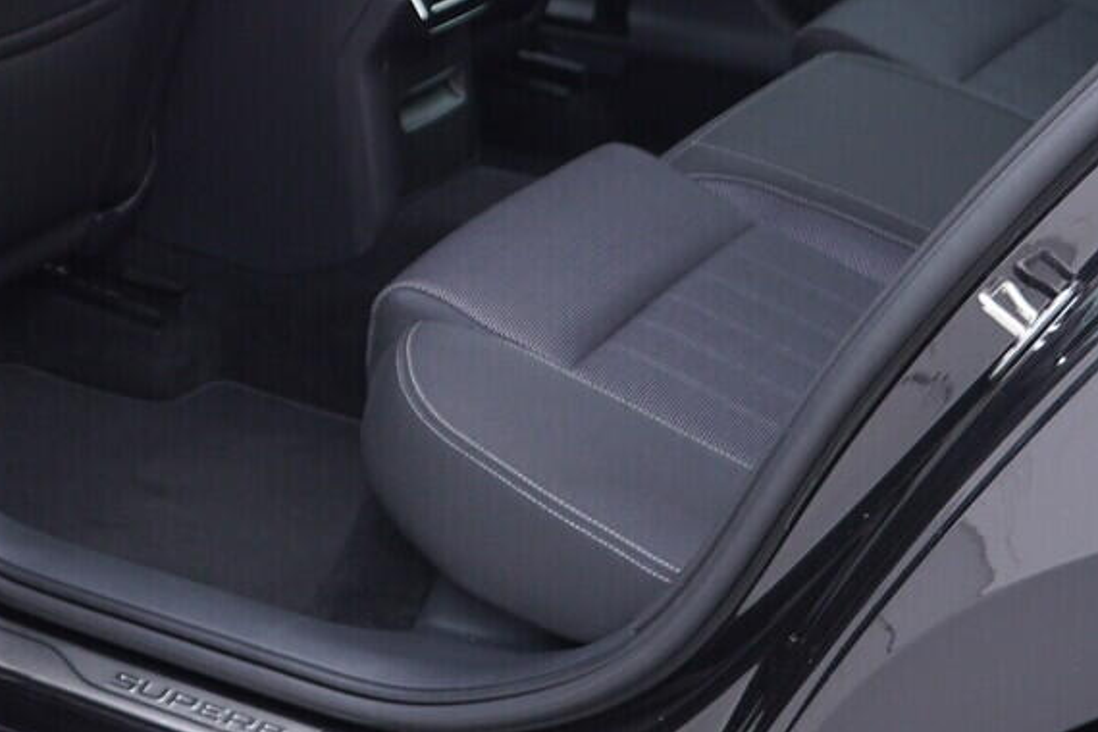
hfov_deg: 22.0
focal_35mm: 91
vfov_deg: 14.7
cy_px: -35
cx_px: 160
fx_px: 2775
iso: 160
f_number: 2.8
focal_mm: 24
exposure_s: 1/40
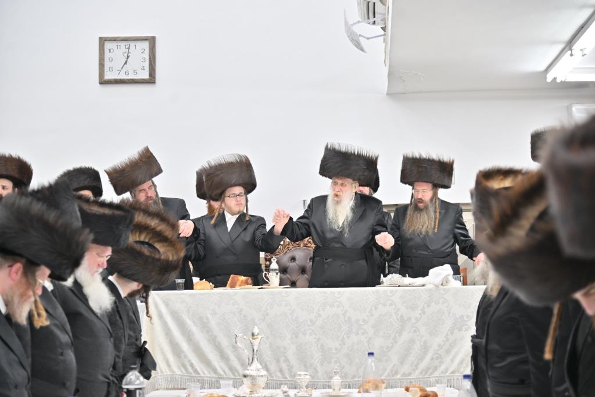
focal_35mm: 75
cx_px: 298
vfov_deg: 18.2
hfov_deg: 27.0
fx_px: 1240
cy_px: 198
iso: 640
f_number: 4
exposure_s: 1/200
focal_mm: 75
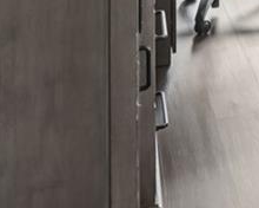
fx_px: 862
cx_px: 582
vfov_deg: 11.6
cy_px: -268
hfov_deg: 13.5
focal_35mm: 112
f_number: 8
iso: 400
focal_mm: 16.5
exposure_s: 1/25
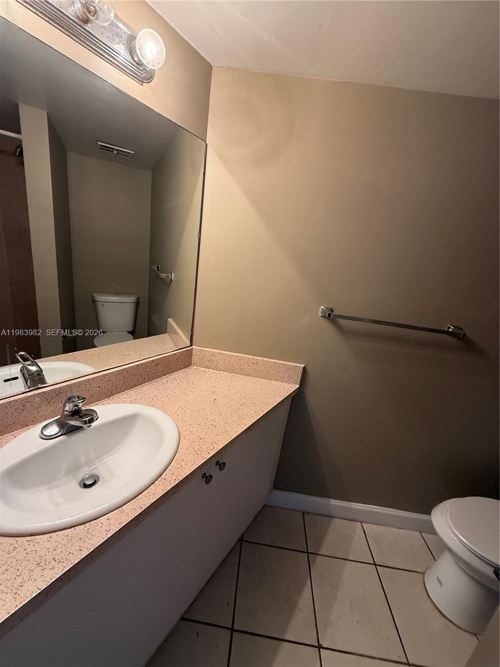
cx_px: 250
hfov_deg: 85.7
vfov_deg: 102.1
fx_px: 270
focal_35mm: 14
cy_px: 334
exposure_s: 1/60
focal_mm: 2.22
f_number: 2.2
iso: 250
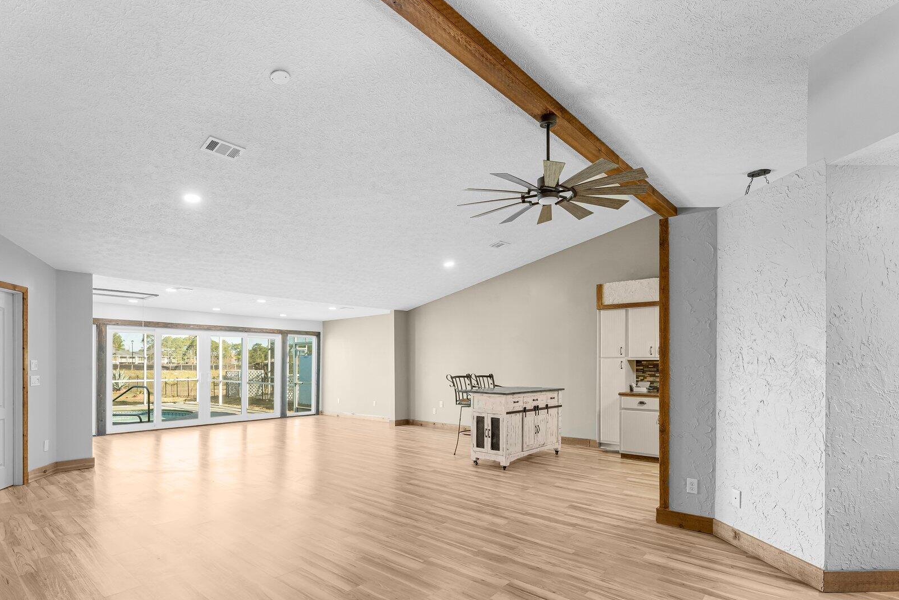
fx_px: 449
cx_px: 418
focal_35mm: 18
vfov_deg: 66.2
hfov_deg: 89.9
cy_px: 381
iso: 400
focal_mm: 14
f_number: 9
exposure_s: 1/20
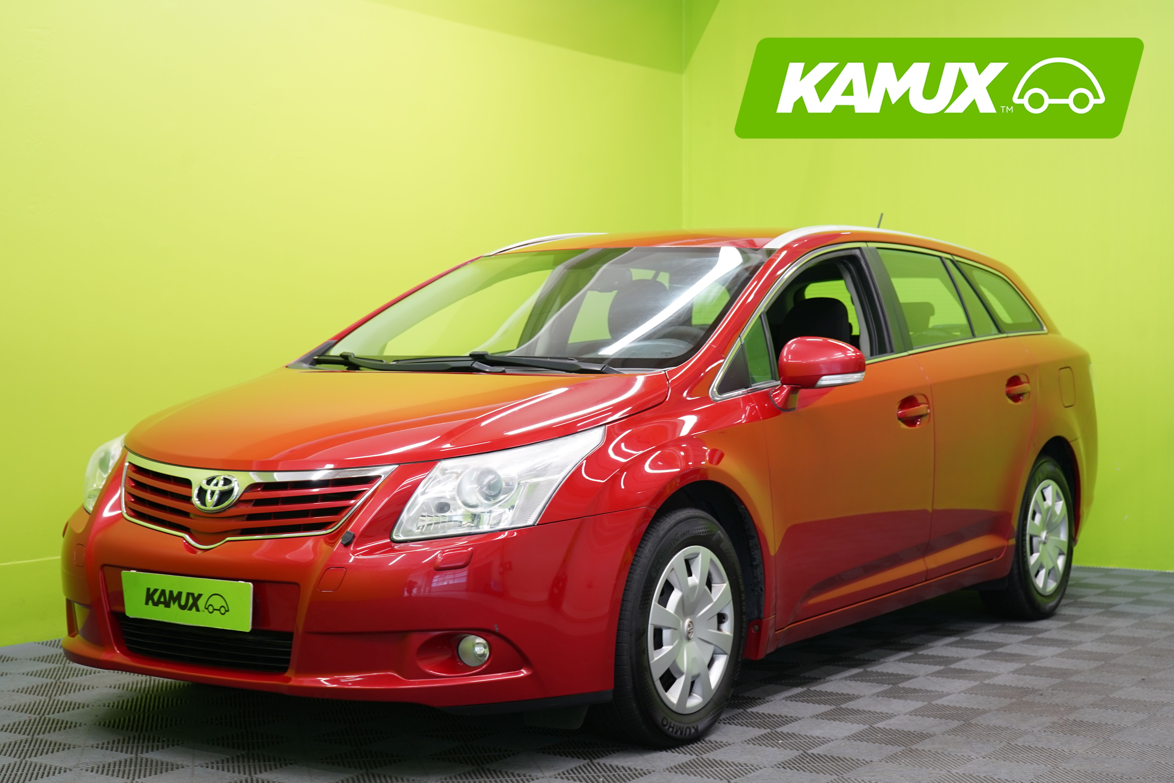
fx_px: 1793
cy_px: 392
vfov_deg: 24.6
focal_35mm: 55
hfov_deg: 36.2
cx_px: 587
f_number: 5
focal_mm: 55
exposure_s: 1/25
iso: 400
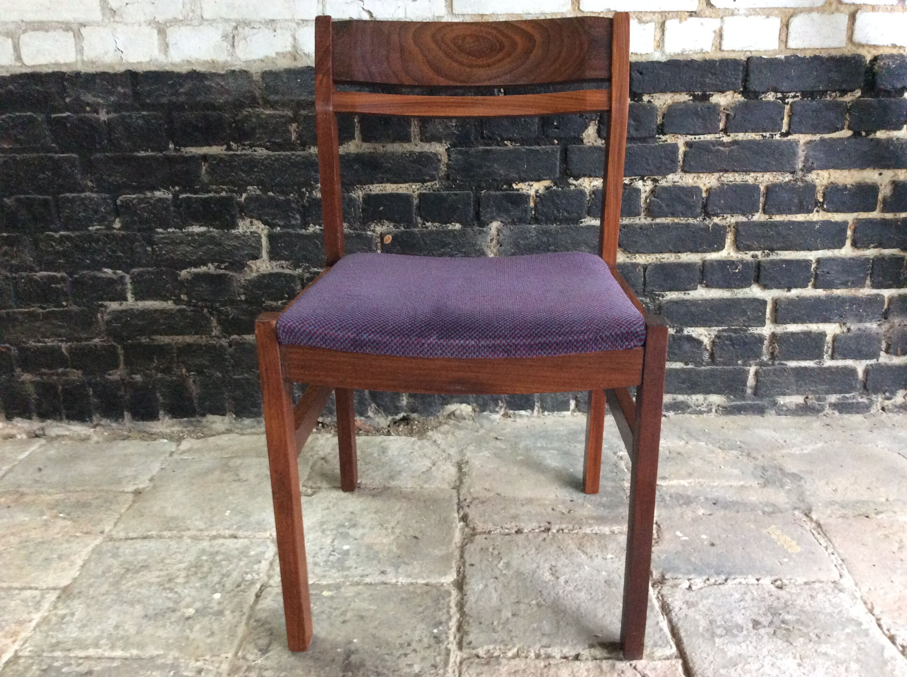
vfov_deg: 44.1
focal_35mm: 32
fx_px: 837
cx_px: 454
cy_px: 338
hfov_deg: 56.9
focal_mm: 3.3
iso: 250
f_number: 2.4
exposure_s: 1/25
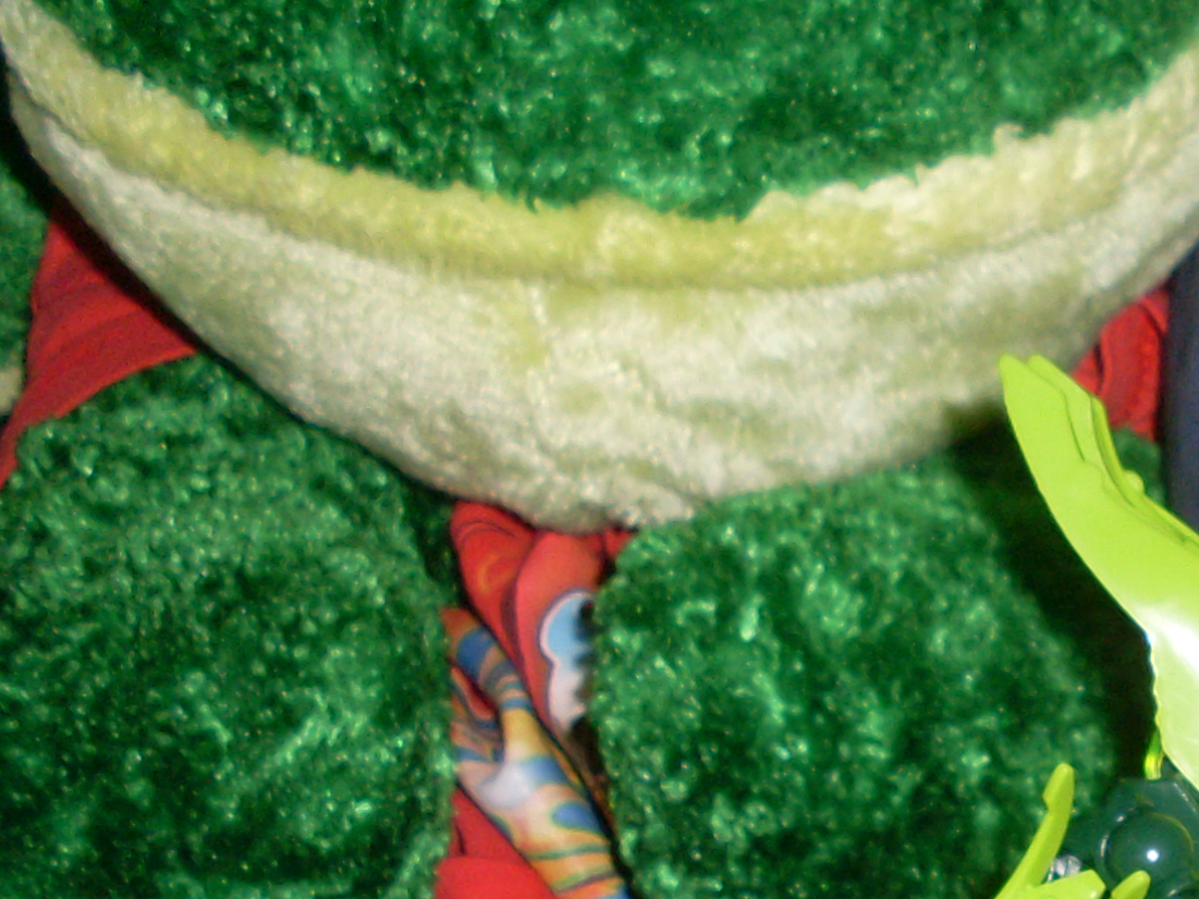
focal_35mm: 106
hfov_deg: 17.5
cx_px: 1515
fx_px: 3672
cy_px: 892
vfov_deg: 13.8
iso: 100
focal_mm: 6.3
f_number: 7.7
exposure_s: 1/45
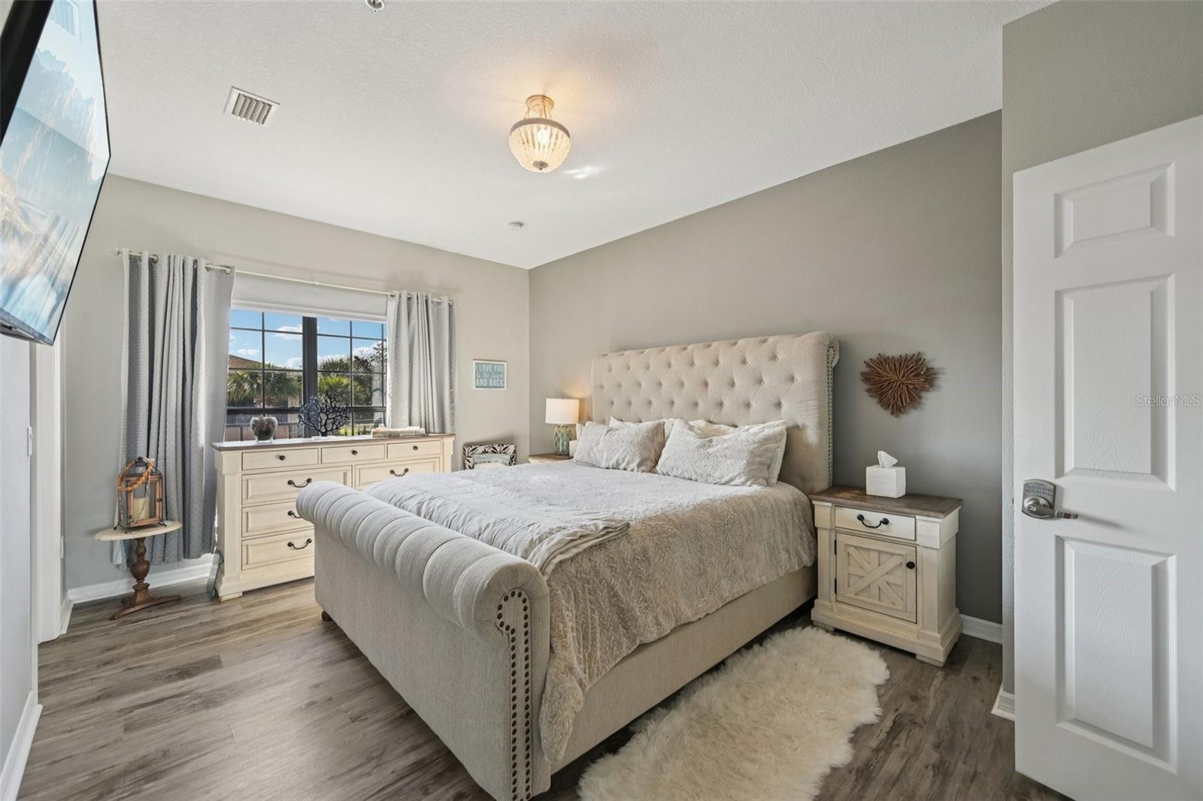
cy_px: 400
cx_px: 602
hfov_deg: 104.3
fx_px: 468
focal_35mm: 14
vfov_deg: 81.2
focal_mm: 14
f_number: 8
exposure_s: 1/60
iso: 400
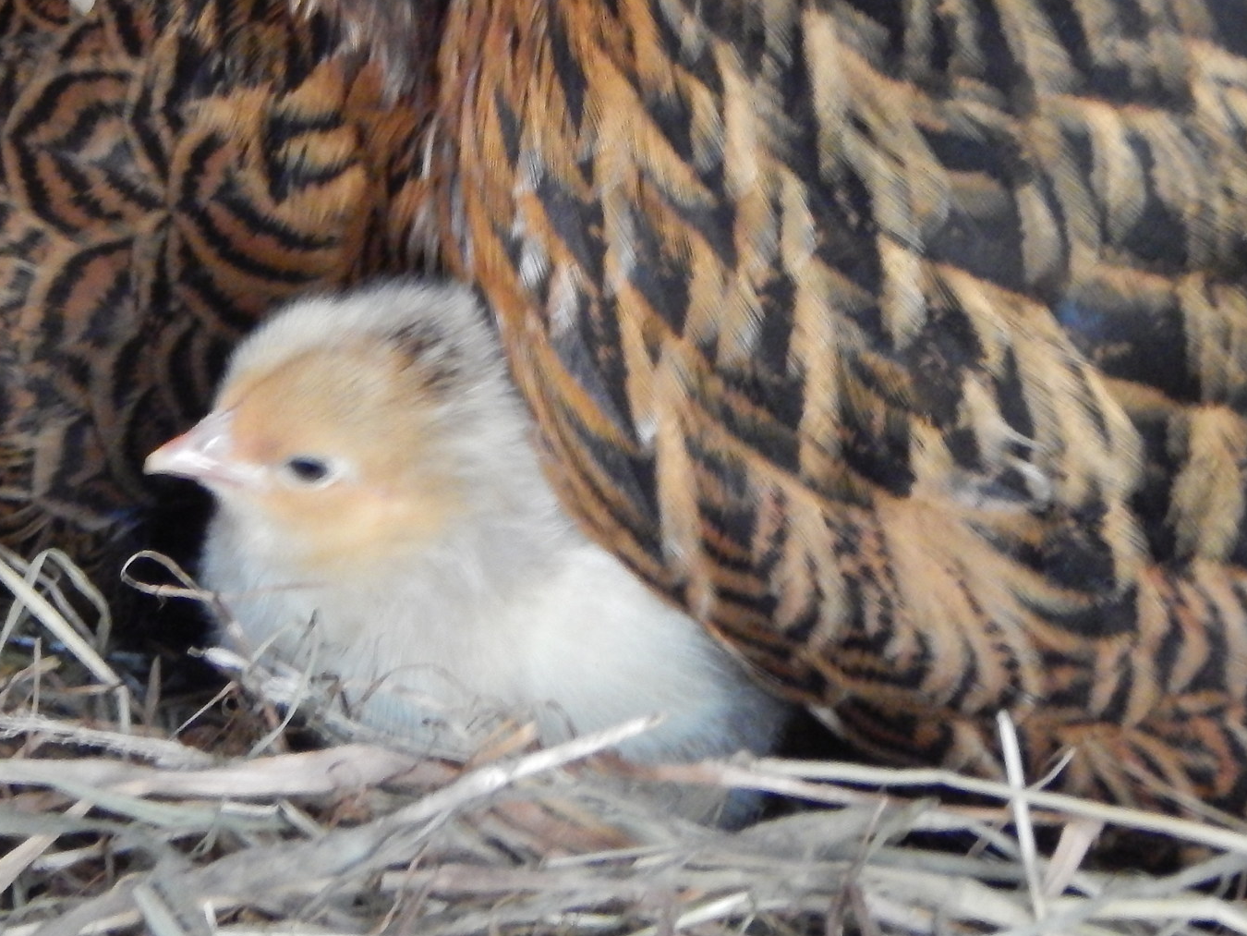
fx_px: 17871
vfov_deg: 3.0
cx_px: 548
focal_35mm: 496
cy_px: 146
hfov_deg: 4.0
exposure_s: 1/15
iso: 800
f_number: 5.7
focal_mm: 50.1
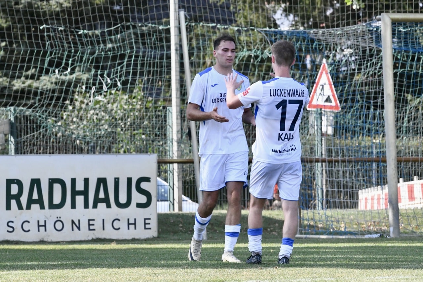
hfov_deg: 6.2
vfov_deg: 4.2
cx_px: 212
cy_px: 141
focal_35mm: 330
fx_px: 3877
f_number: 13
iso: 5000
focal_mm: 330
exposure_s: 1/1600
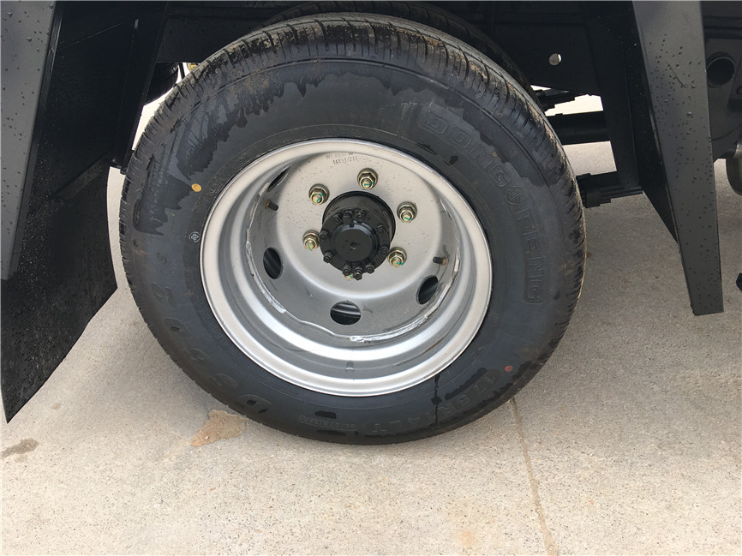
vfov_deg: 48.2
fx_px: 621
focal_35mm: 29
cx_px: 371
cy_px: 278
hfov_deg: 61.7
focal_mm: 4.15
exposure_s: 1/229
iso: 25
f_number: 2.2
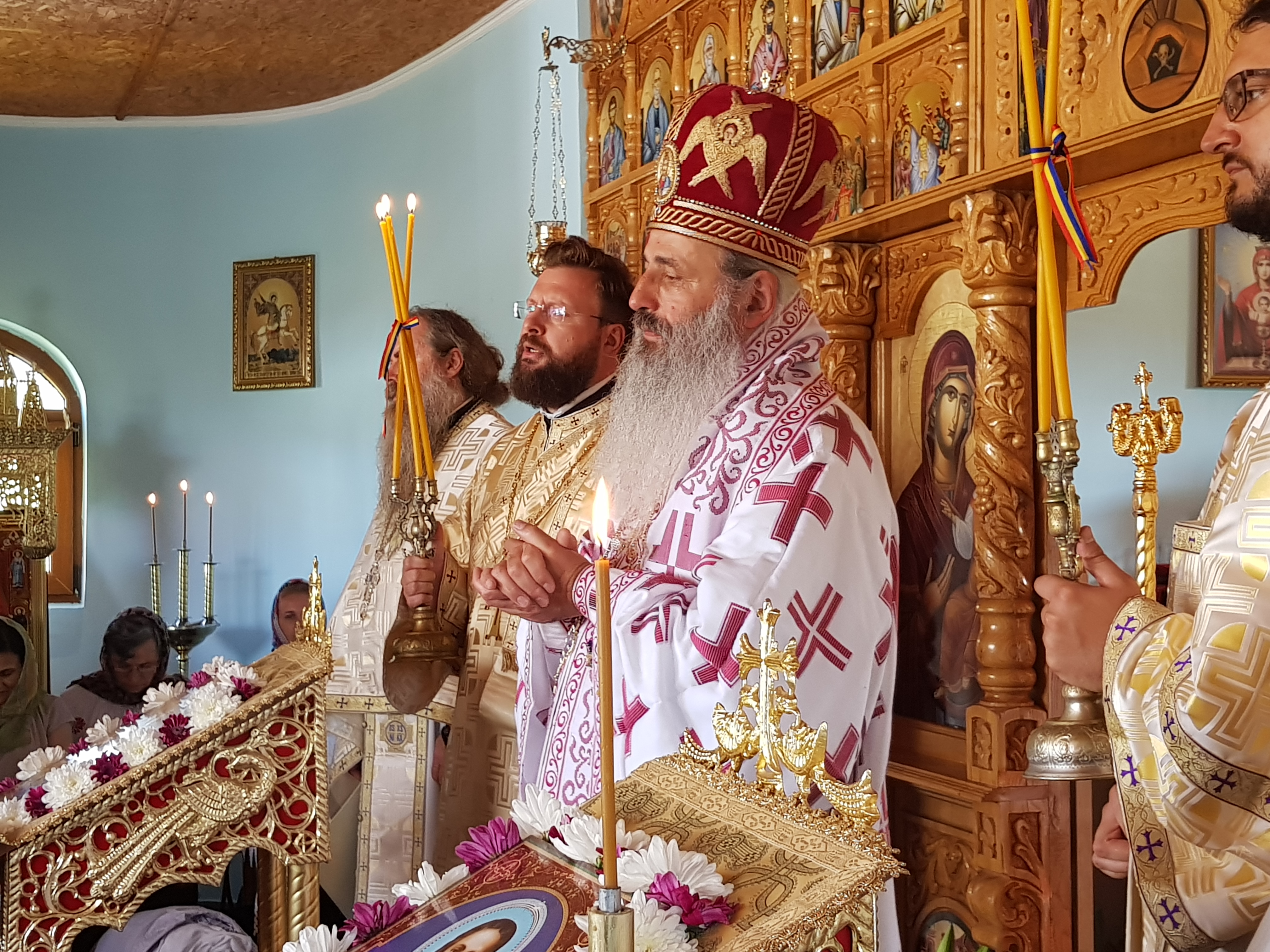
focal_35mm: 26
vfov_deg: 53.1
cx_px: 635
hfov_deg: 67.3
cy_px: 476
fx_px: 954
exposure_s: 1/50
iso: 100
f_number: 1.7
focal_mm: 4.2
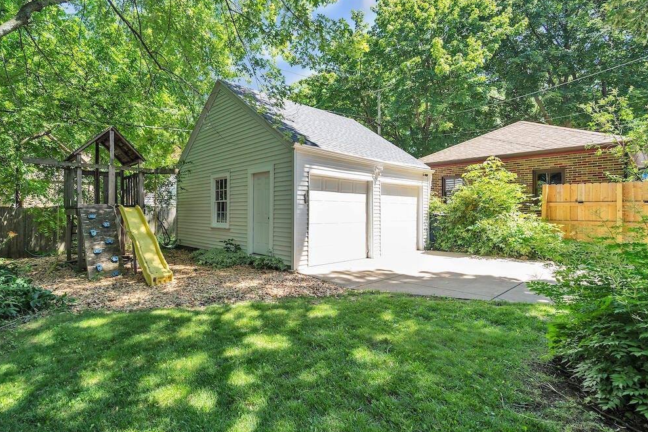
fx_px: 306
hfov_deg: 92.4
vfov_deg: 70.4
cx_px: 270
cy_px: 211
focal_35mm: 17
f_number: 9
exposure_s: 1/15
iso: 100
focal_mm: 14
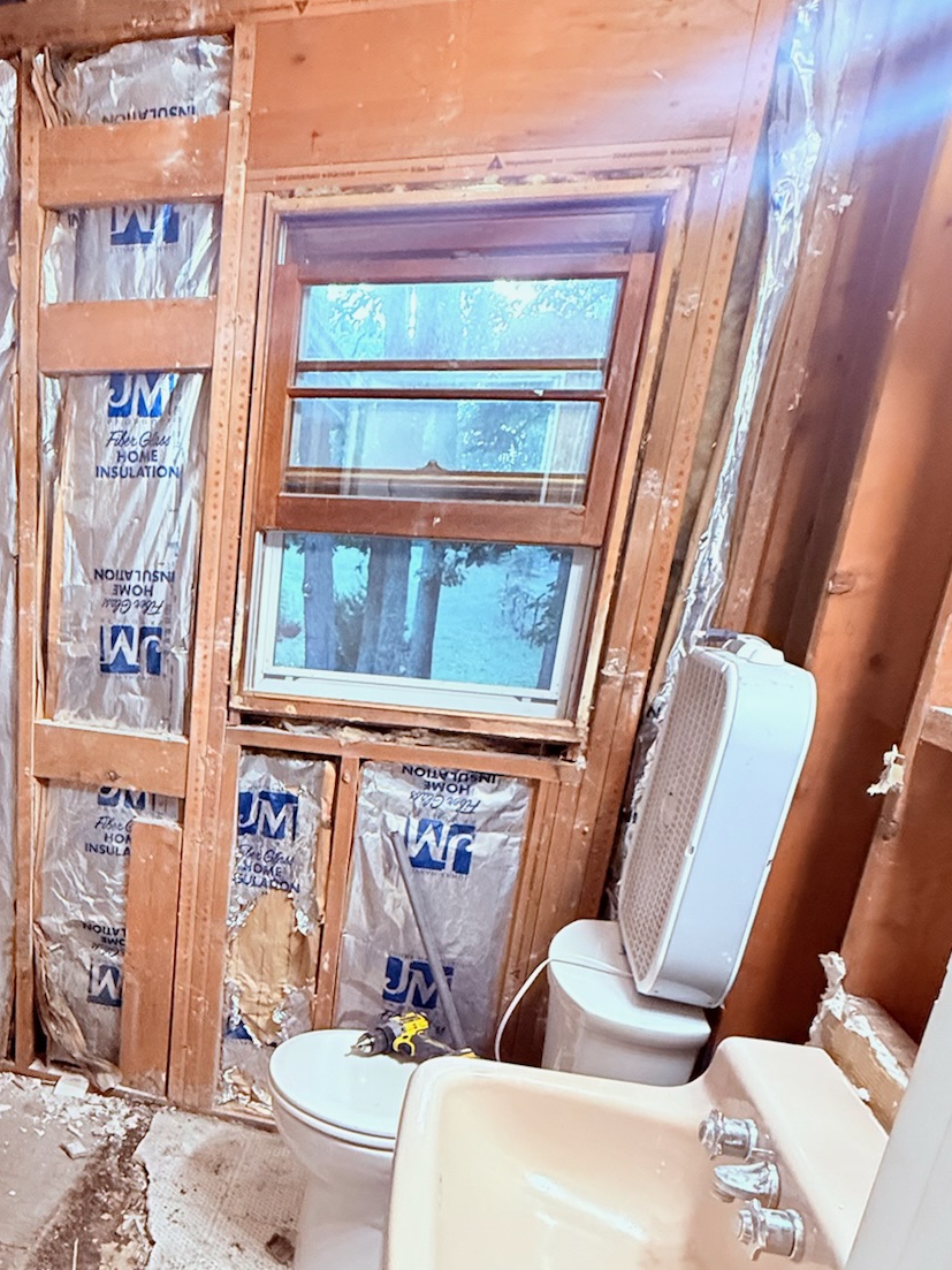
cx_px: 162
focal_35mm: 26
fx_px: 954
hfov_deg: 49.3
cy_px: 845
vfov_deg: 65.6
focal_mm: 2.22
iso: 800
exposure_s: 1/60
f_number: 2.2
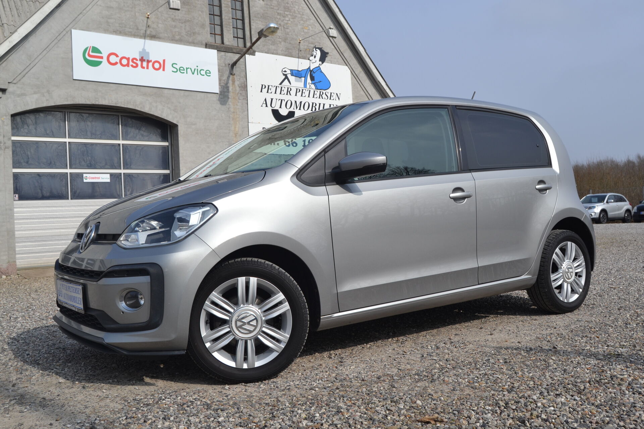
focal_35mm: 34
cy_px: 214
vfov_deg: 38.4
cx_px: 322
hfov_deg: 55.1
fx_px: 617
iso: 100
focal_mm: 23
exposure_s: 1/320
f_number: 9
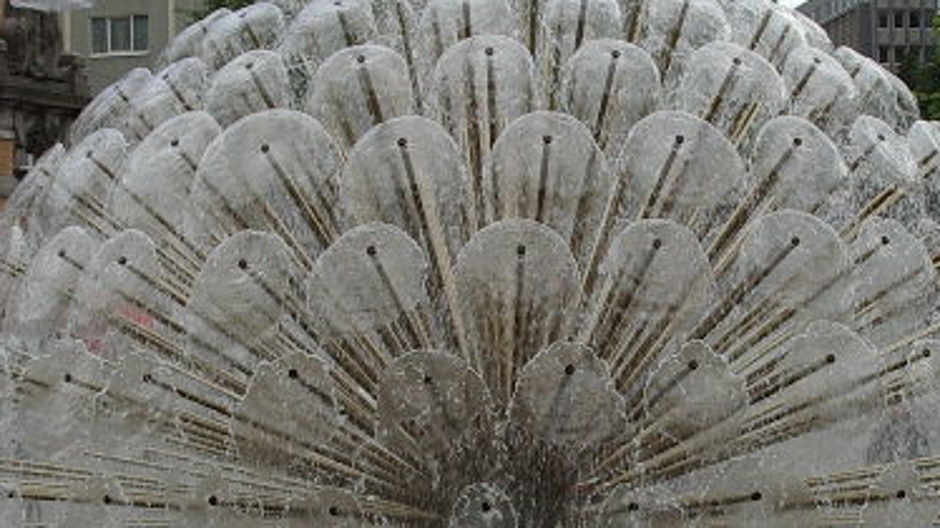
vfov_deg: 12.4
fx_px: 2417
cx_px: 550
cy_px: 417
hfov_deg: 22.0
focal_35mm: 97
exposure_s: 1/125
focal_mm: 7.8
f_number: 5.5
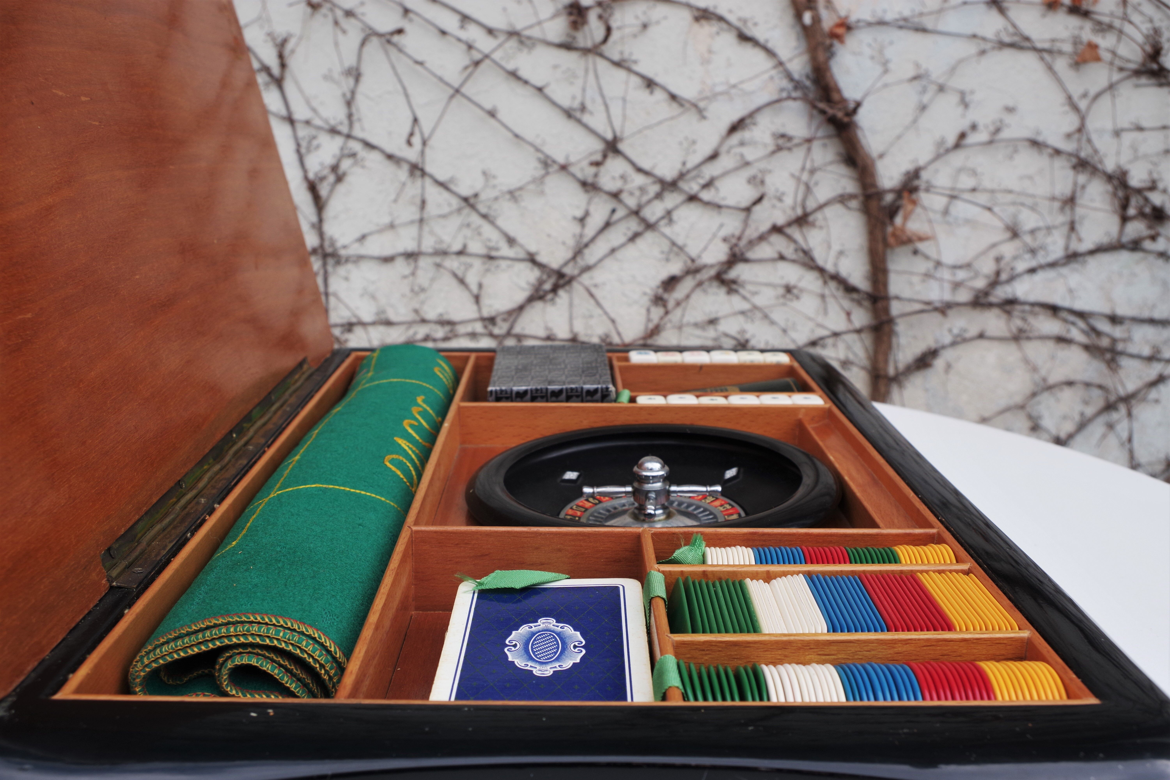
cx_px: 585
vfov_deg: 38.9
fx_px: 1105
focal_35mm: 34
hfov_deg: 55.8
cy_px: 390
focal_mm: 23.13
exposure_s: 1/200
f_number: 8
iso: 200
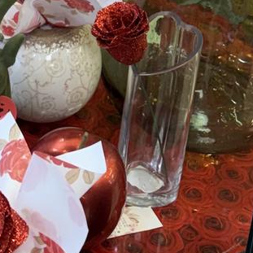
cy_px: -223
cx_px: 72
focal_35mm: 142
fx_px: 1174
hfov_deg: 12.3
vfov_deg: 11.3
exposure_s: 1/100
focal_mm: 5.96
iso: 100
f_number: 1.6
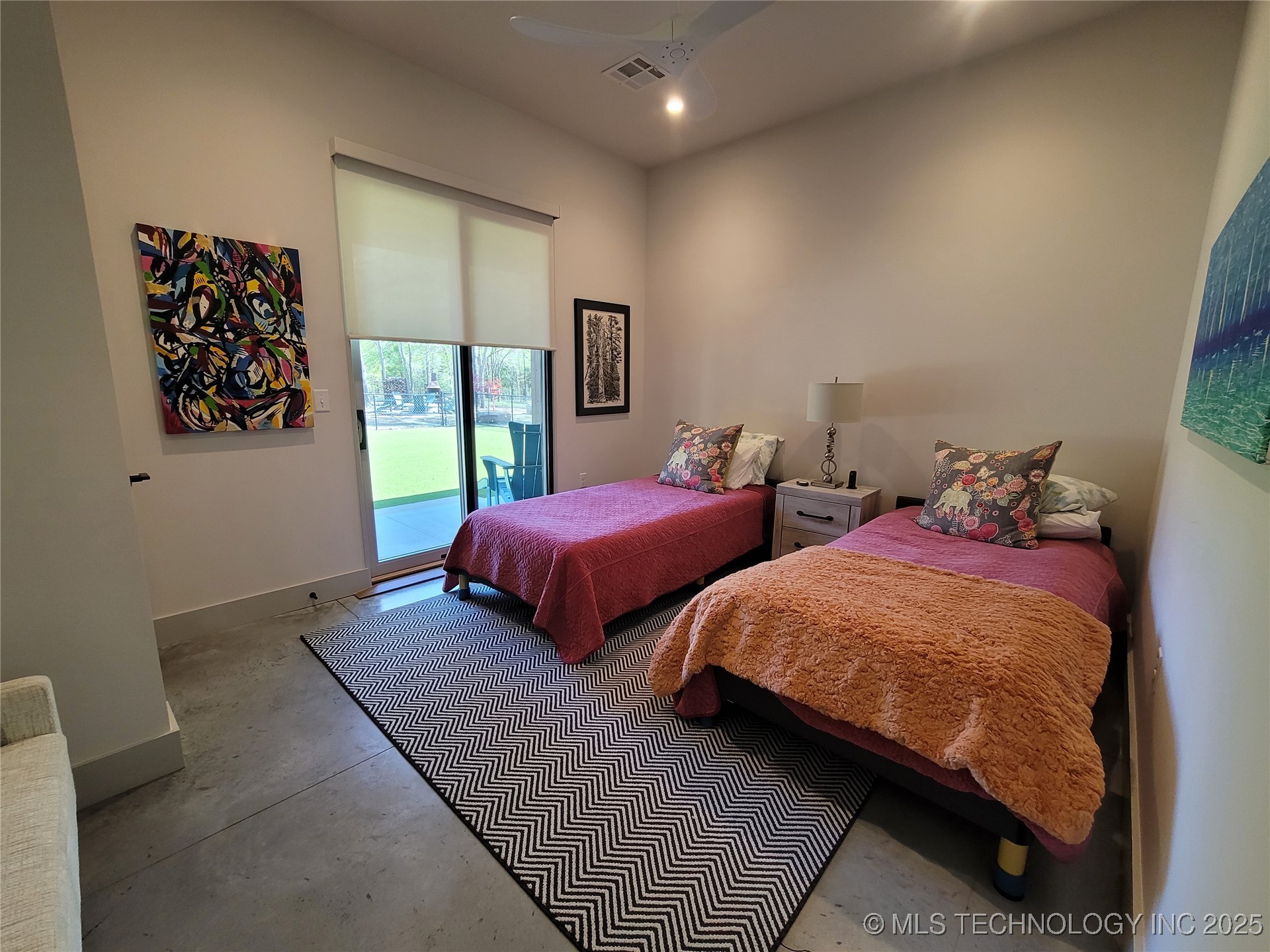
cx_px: 635
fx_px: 477
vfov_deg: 89.9
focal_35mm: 13
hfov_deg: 106.2
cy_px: 476
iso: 200
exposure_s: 1/60
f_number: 2.2
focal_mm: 2.2
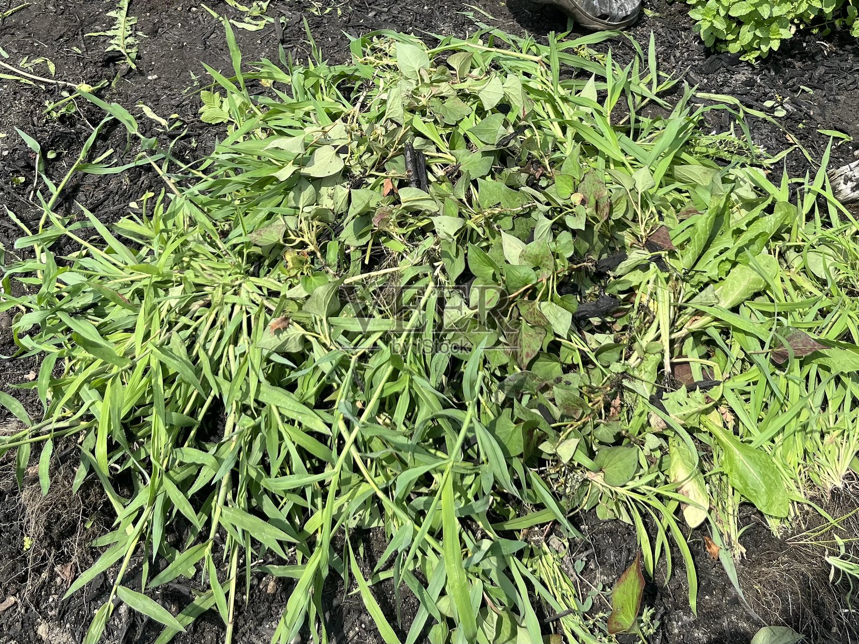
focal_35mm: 26
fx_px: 645
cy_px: 322
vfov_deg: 53.1
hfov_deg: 67.3
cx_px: 430
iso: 50
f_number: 1.6
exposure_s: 1/1862
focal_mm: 5.1
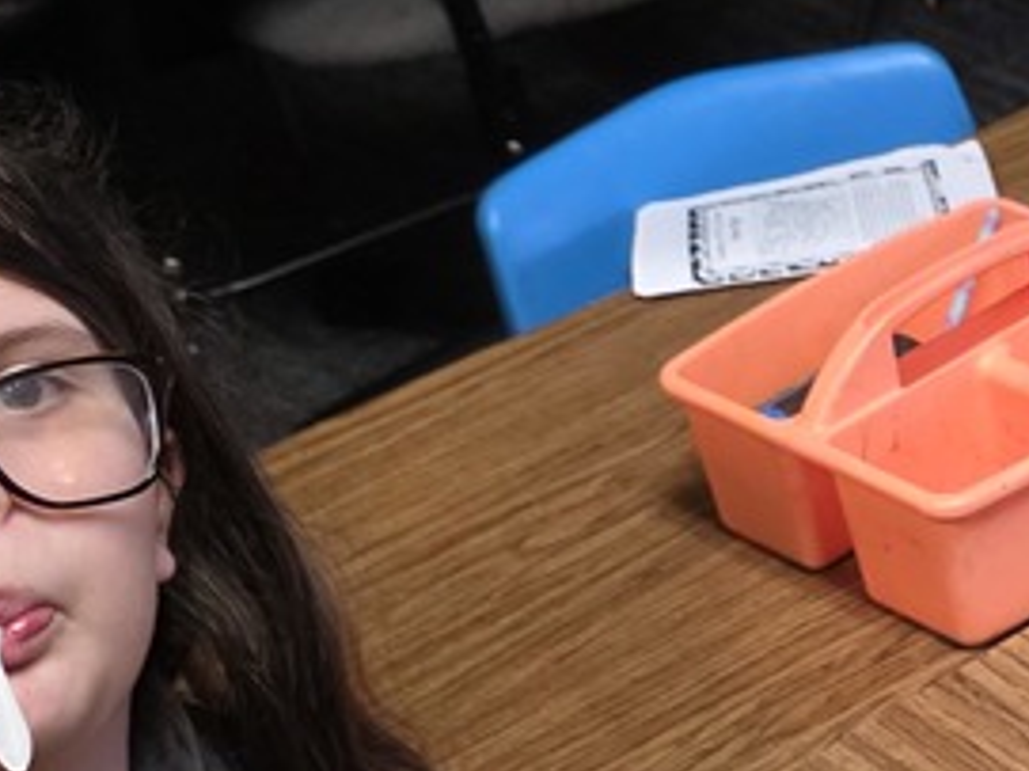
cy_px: 600
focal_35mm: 87
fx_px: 2585
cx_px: 1280
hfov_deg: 20.8
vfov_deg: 16.8
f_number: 1.7
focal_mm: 6.3
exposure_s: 1/120
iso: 640
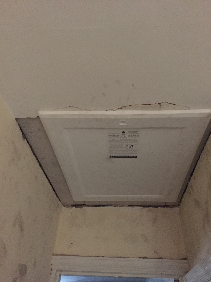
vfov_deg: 61.7
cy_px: 141
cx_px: 106
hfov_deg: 48.2
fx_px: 236
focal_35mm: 29
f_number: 2.2
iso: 800
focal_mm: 4.15
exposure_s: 1/17
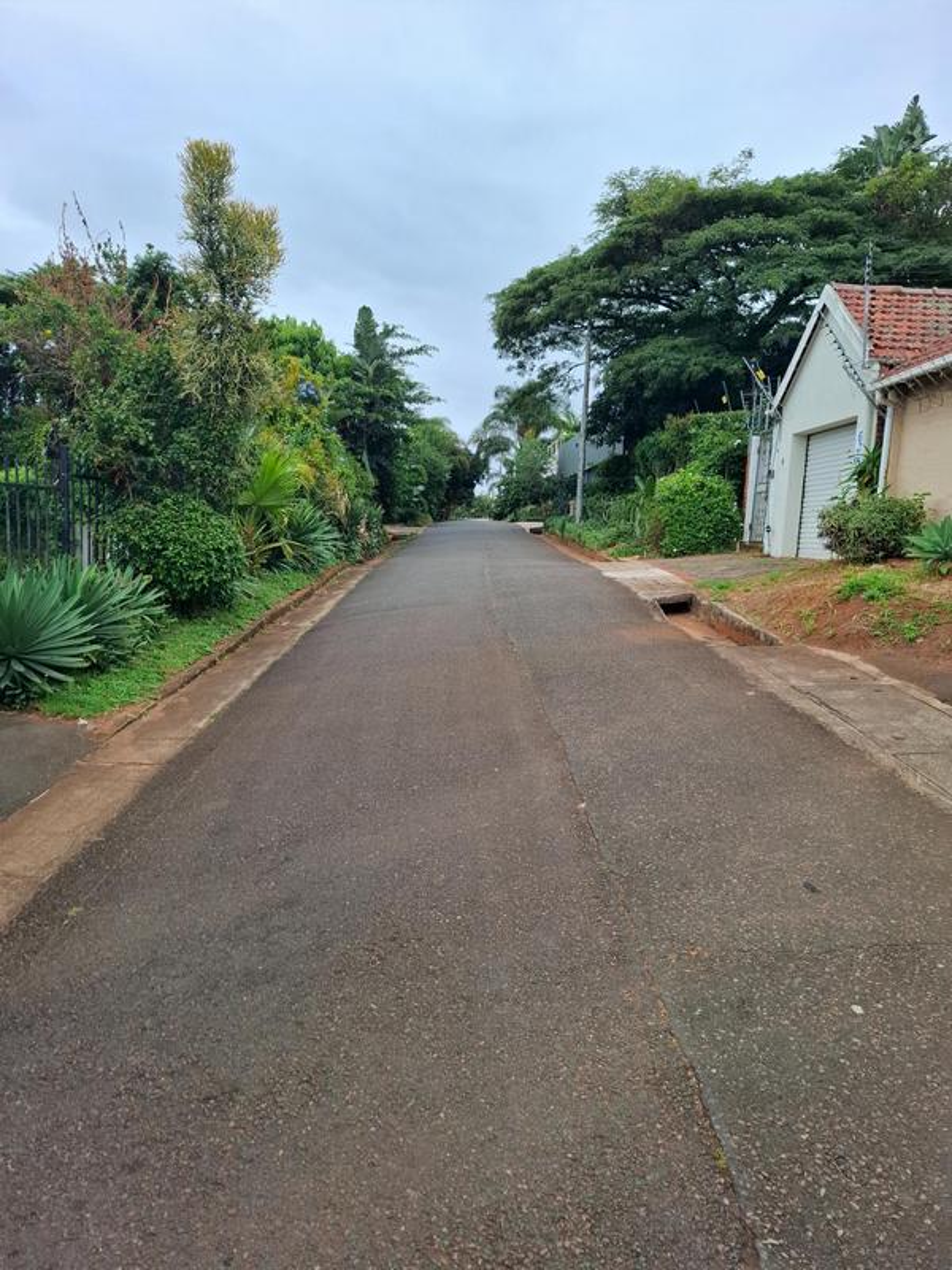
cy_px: 635
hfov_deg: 58.9
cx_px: 476
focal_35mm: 23
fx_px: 843
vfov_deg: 73.9
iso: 50
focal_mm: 5.54
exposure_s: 1/1047
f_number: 1.8
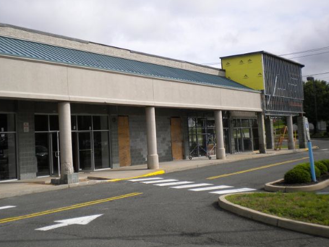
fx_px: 437
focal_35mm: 46
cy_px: 110
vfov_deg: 31.5
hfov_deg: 41.2
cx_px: 150
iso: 80
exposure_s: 1/620
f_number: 4.9
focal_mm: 7.4
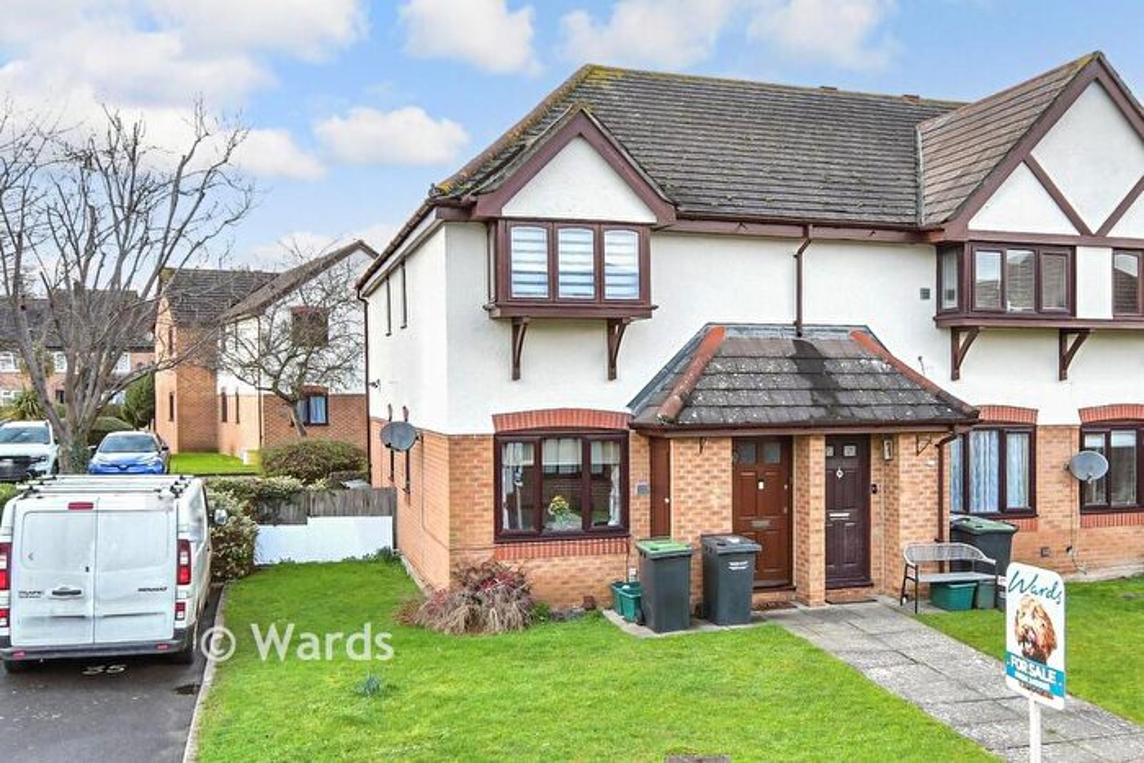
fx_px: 477
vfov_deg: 77.4
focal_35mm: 15
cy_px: 382
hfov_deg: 100.4
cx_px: 572
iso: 400
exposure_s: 1/50
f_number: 9
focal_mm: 10
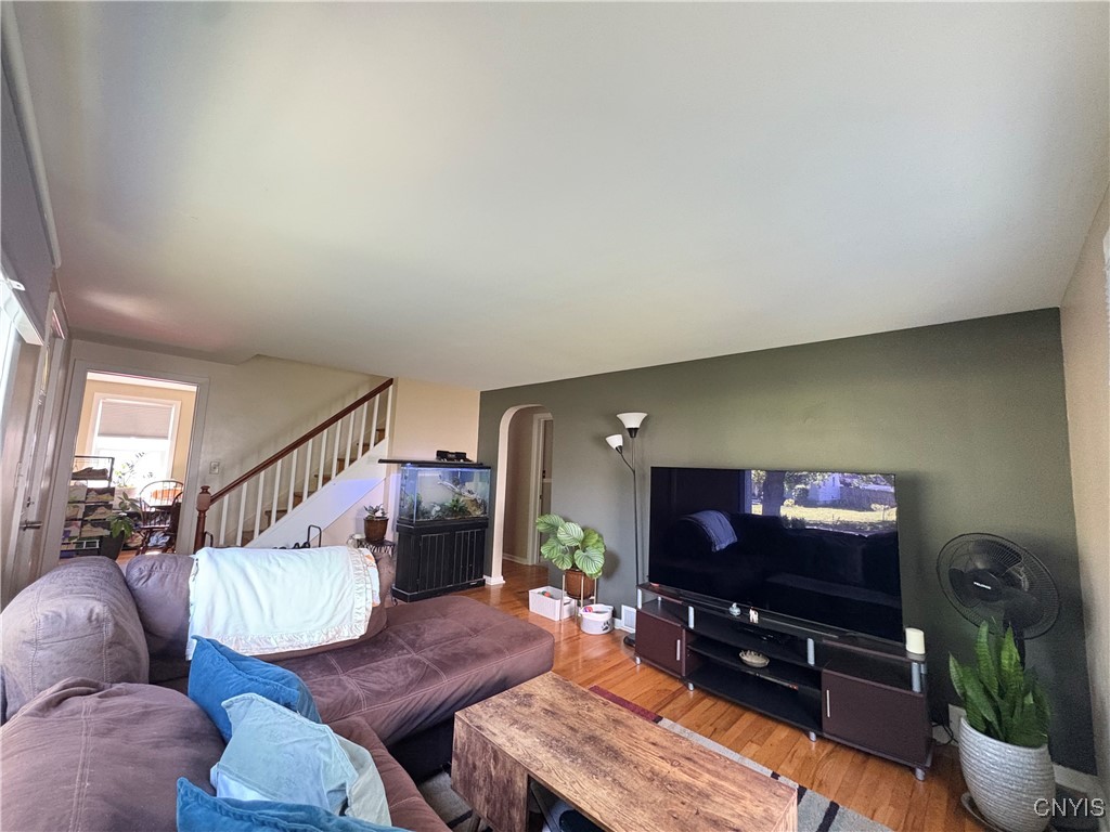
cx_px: 555
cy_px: 416
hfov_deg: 102.1
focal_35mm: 14
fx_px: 449
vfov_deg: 85.7
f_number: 2.2
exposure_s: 1/60
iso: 800
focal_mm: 2.22
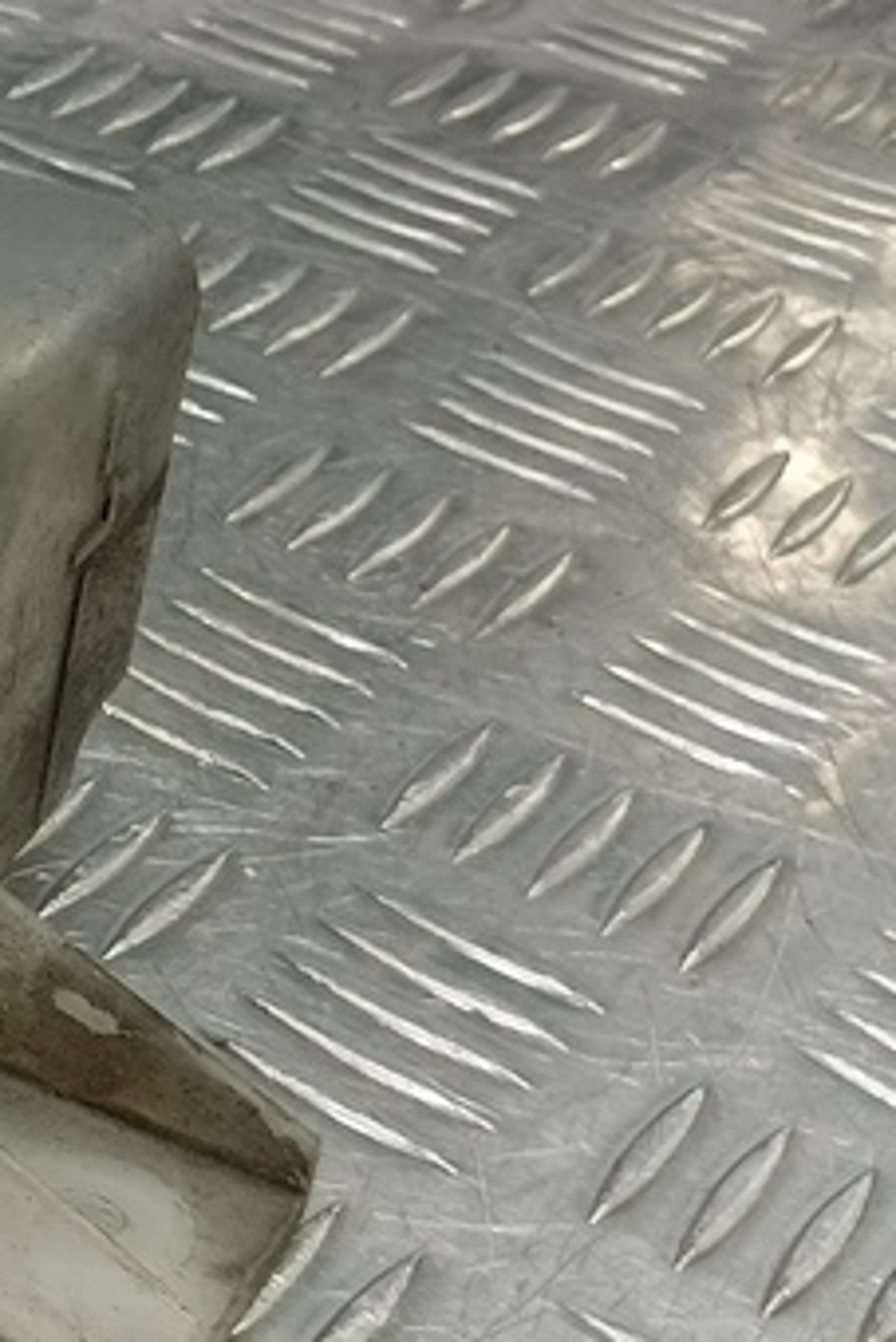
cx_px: -943
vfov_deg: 27.8
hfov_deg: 15.1
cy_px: 422
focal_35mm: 72
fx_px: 2685
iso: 125
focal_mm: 4.11
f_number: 1.6
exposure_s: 1/50
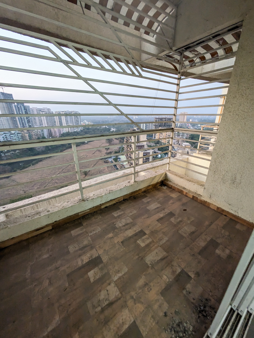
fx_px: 137
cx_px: 127
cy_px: 169
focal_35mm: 14
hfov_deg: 85.7
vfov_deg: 102.0
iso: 705
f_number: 2.2
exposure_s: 1/33.3
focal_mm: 1.83
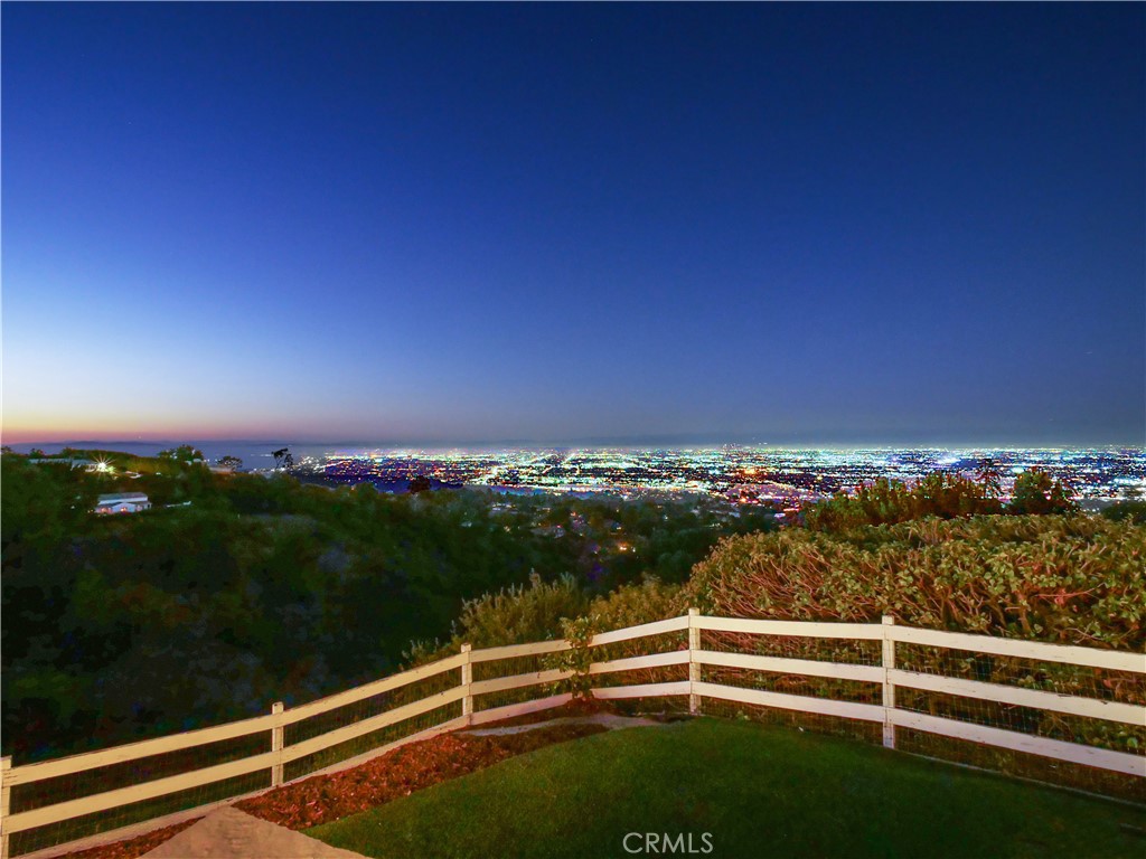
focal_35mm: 18
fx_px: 596
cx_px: 573
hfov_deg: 87.8
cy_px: 430
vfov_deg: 71.6
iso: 2500
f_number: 8
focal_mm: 9
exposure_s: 1
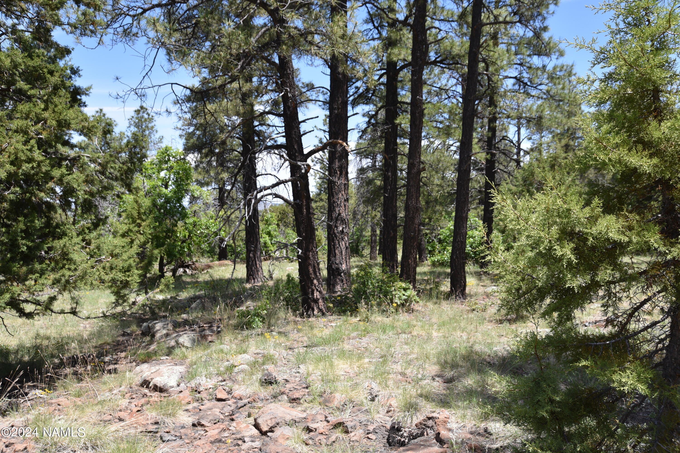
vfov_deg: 37.9
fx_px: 661
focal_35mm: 35
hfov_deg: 54.4
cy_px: 226
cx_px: 340
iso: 200
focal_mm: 35
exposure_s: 1/250
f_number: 8
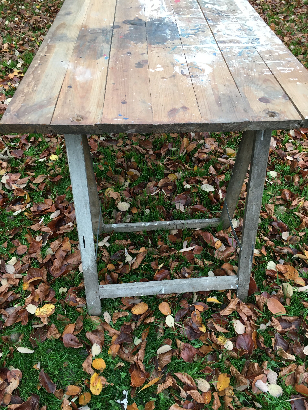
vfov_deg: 61.7
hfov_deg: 48.2
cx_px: 154
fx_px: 344
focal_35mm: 29
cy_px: 205
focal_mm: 4.15
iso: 50
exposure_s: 1/33
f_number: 2.2
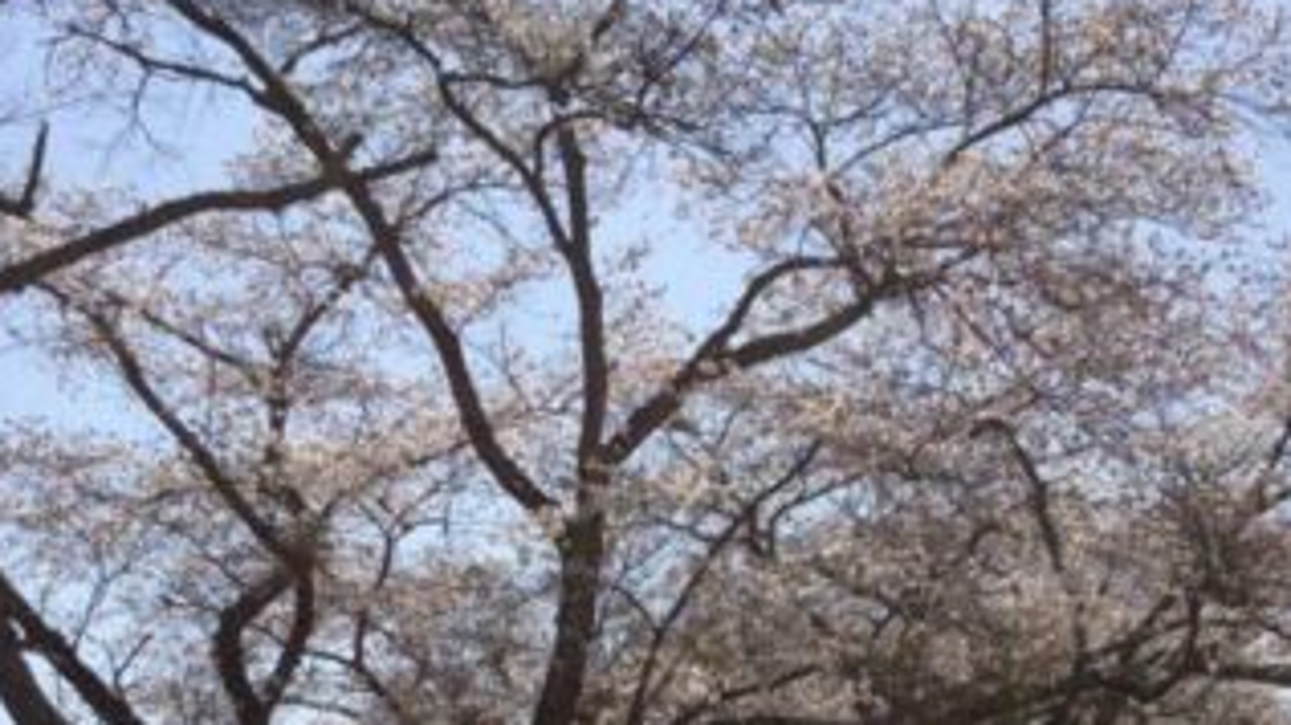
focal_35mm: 66
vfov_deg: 17.4
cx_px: 660
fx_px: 2258
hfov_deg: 31.9
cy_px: 870
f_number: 2.4
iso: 32
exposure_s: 1/2045
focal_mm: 3.3
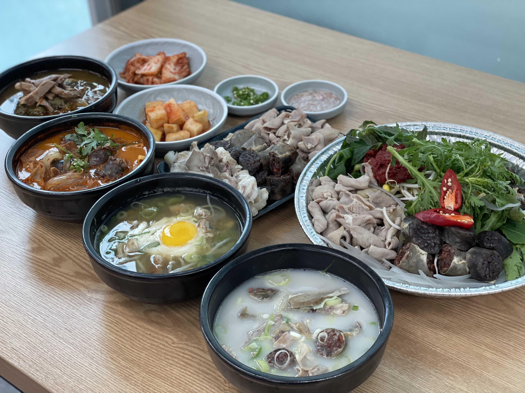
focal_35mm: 52
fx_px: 789
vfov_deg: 28.0
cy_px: 196
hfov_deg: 36.8
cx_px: 262
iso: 125
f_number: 2
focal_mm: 6
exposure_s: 1/122
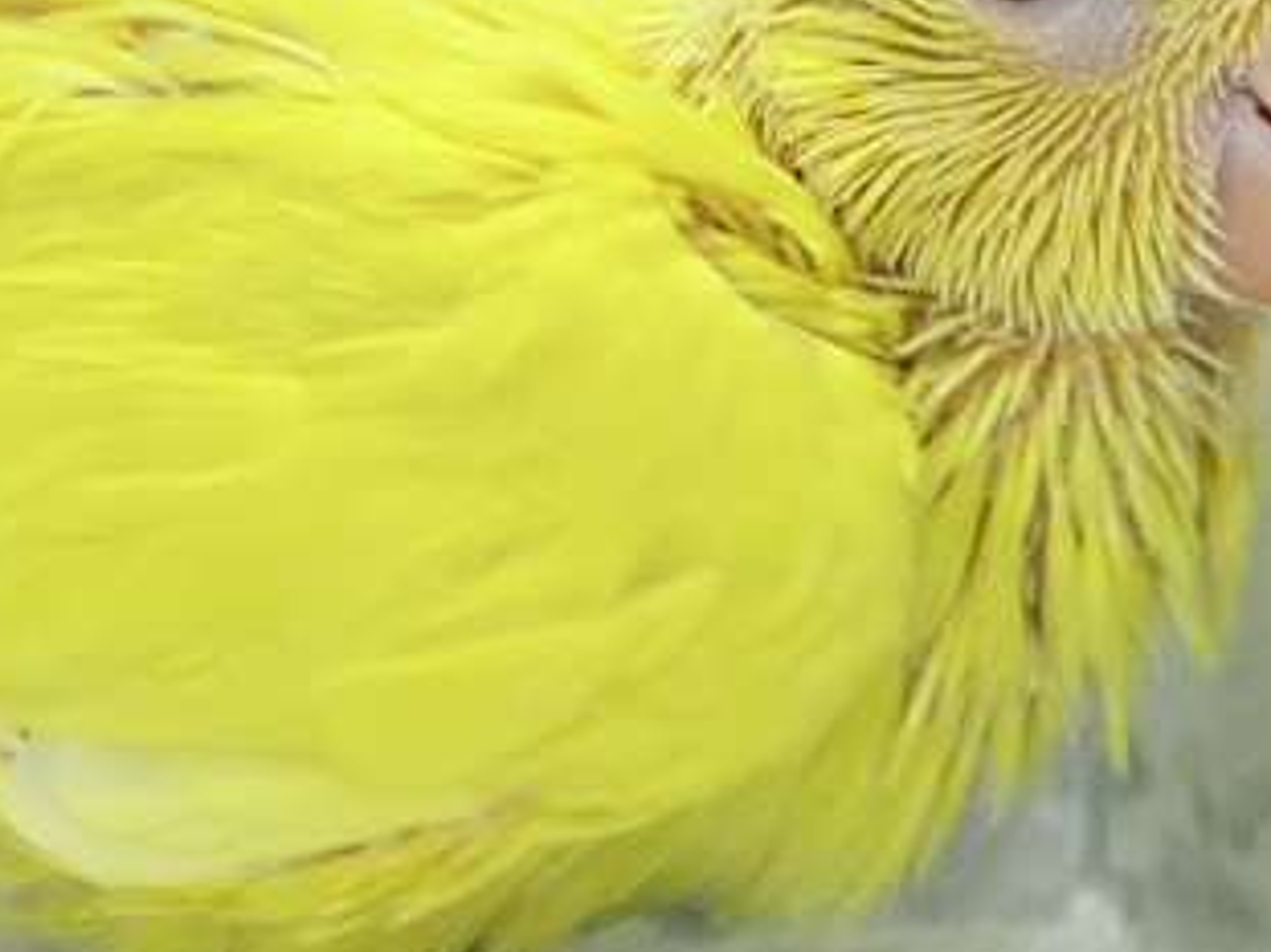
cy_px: 0
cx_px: 409
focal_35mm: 107
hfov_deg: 18.3
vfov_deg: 13.6
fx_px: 3927
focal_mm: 5.96
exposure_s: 1/100
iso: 80
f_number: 1.6
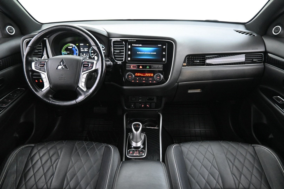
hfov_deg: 73.7
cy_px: 94
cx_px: 142
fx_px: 189
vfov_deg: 53.1
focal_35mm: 24
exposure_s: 1/25
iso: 5600
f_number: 3.5
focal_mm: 16
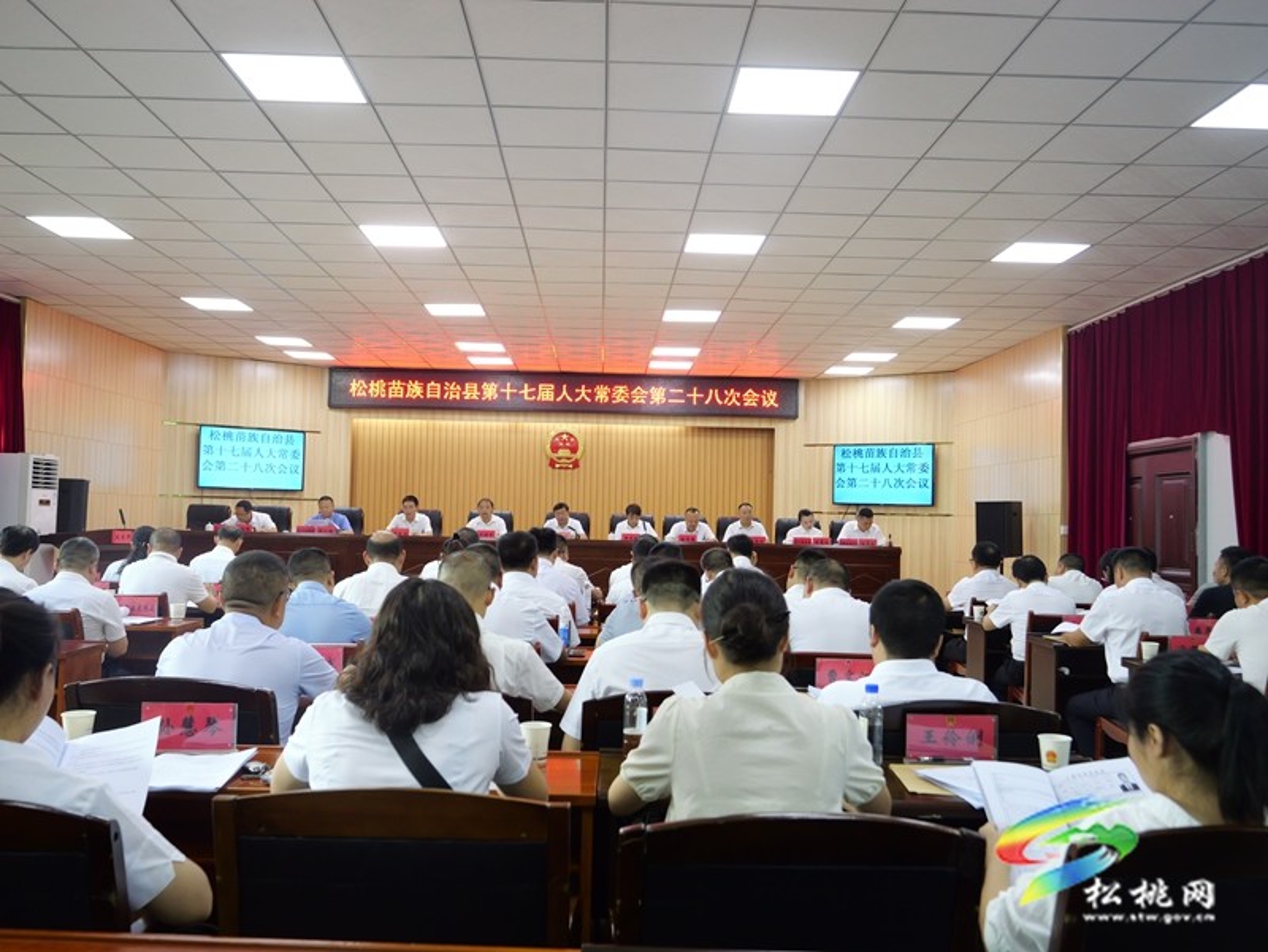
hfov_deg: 56.8
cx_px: 634
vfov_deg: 44.2
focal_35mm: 32
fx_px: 1173
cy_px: 476
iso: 1250
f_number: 3.2
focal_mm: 16
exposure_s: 1/100
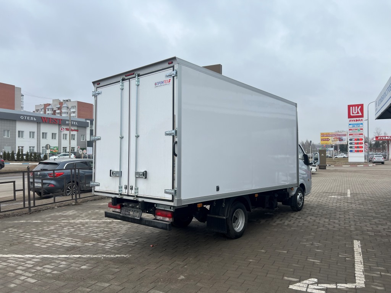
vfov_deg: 53.1
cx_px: 196
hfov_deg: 67.3
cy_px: 146
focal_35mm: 26
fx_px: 294
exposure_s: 1/1431
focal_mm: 5.7
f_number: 1.5
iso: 50
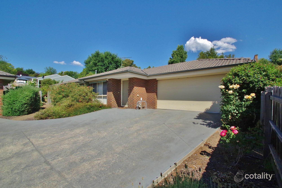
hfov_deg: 100.4
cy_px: 94
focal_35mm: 15
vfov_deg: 77.3
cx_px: 141
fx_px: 117
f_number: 22
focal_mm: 10
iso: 1600
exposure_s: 1/500
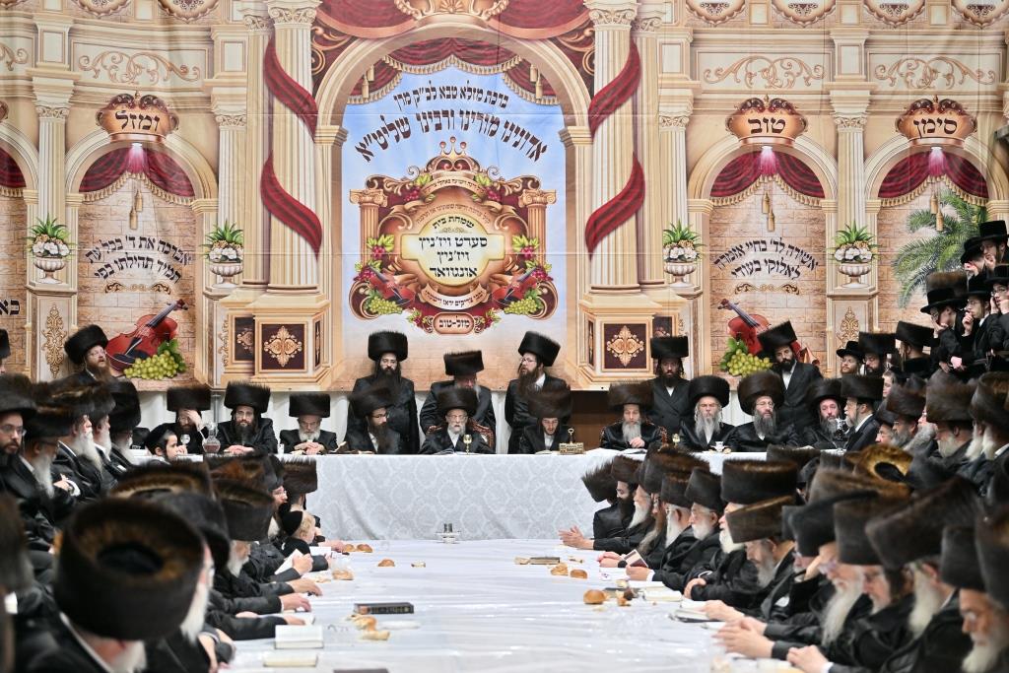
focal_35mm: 70
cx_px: 504
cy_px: 336
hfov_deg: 28.8
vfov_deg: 19.5
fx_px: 1962
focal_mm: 70
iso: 250
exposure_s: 1/125
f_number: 2.8
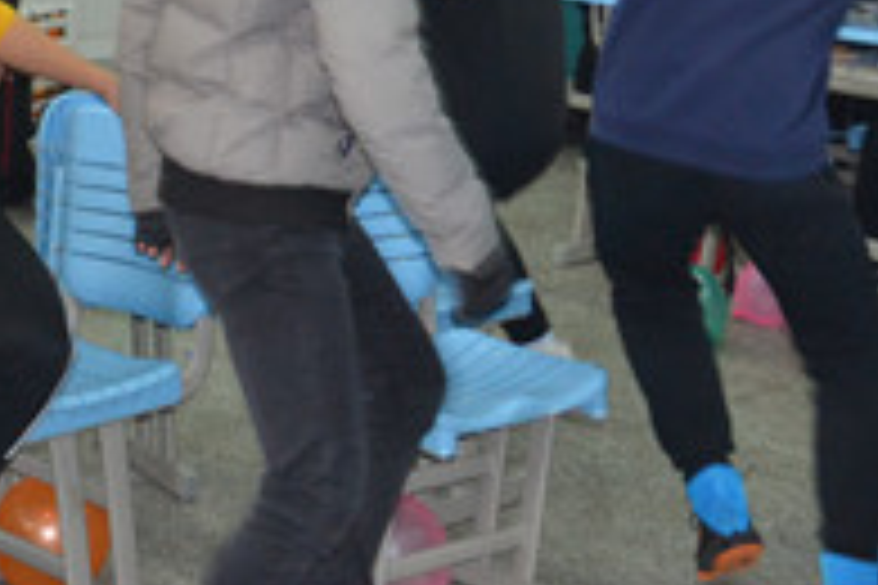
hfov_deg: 24.2
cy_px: -279
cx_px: 212
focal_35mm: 83
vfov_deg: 15.3
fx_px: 2024
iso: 1000
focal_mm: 18
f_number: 3.5
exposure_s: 1/60
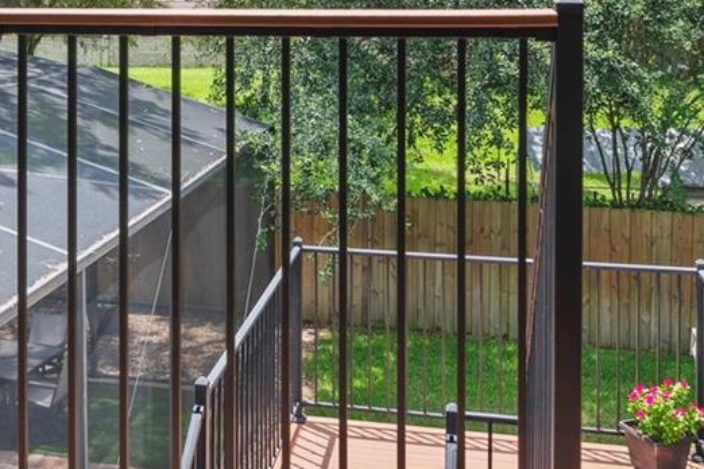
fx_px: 958
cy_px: -28
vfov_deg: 25.8
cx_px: 247
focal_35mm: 49
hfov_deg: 40.0
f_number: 8
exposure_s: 1/45
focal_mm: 16
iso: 100
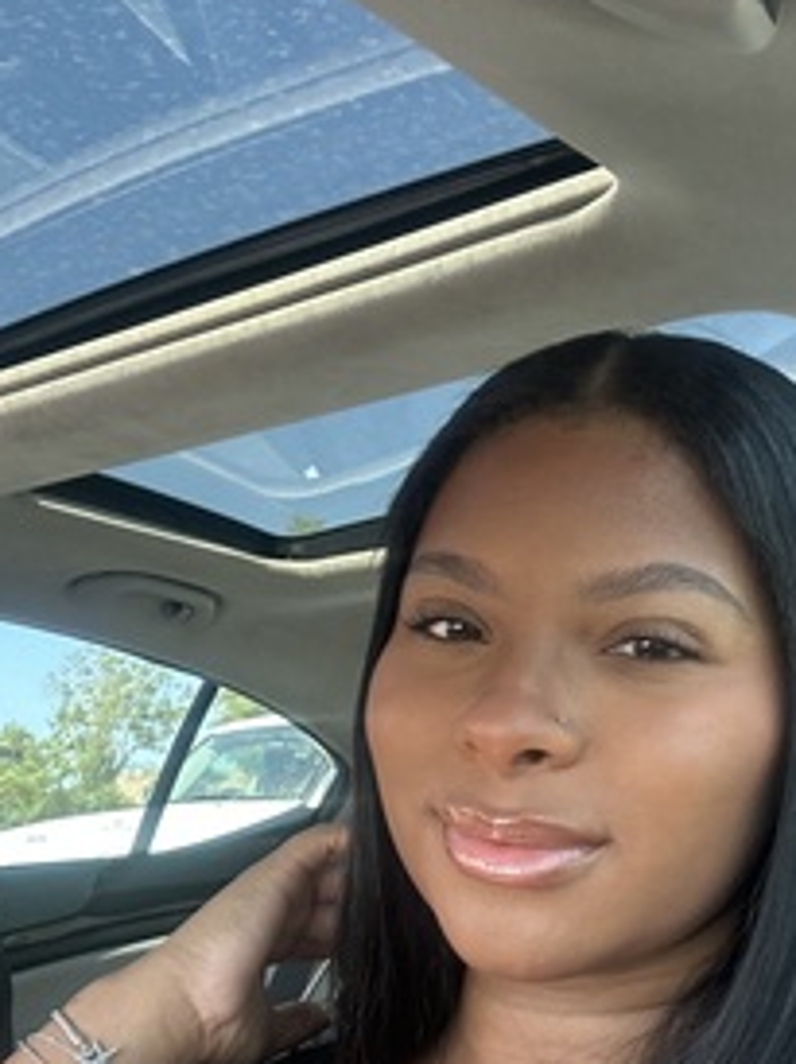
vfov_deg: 43.8
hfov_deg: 34.3
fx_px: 1290
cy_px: 757
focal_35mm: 42
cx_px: 433
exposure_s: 1/108
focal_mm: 2.69
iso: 80
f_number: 1.9
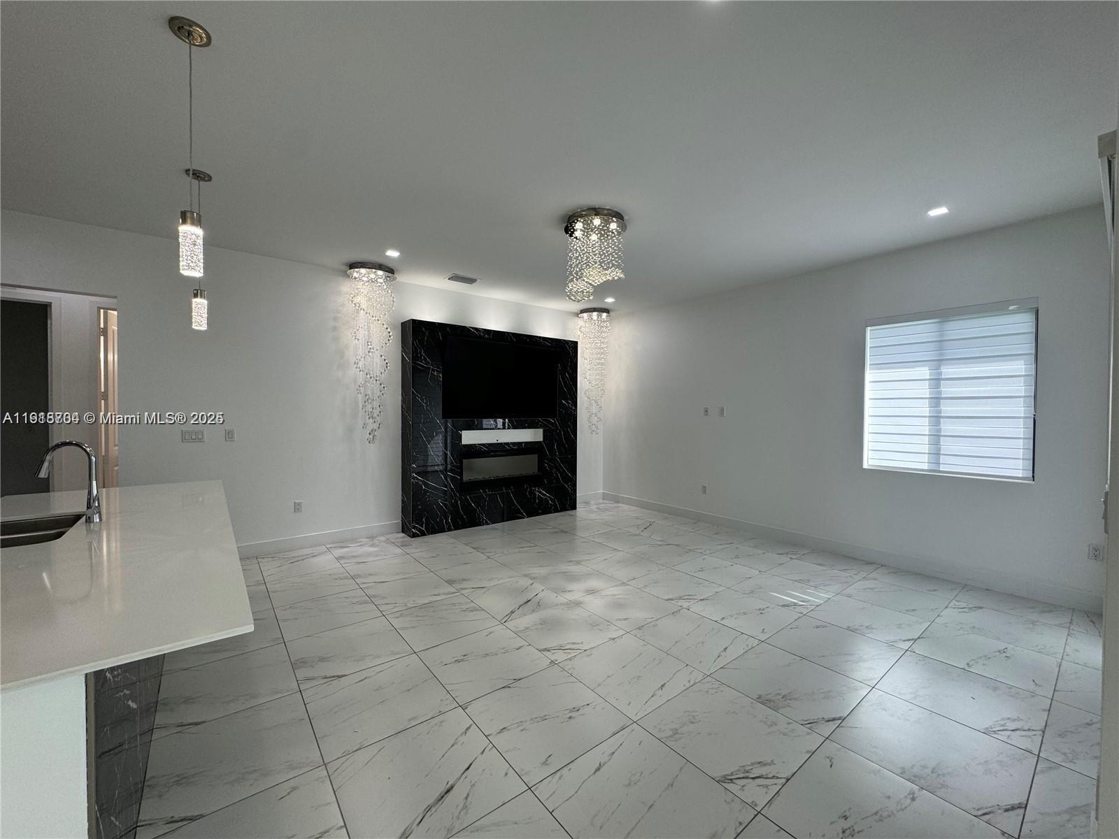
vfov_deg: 85.7
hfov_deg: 102.1
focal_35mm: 14
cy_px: 420
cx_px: 560
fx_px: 453
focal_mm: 2.22
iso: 80
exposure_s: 1/120
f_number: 2.2
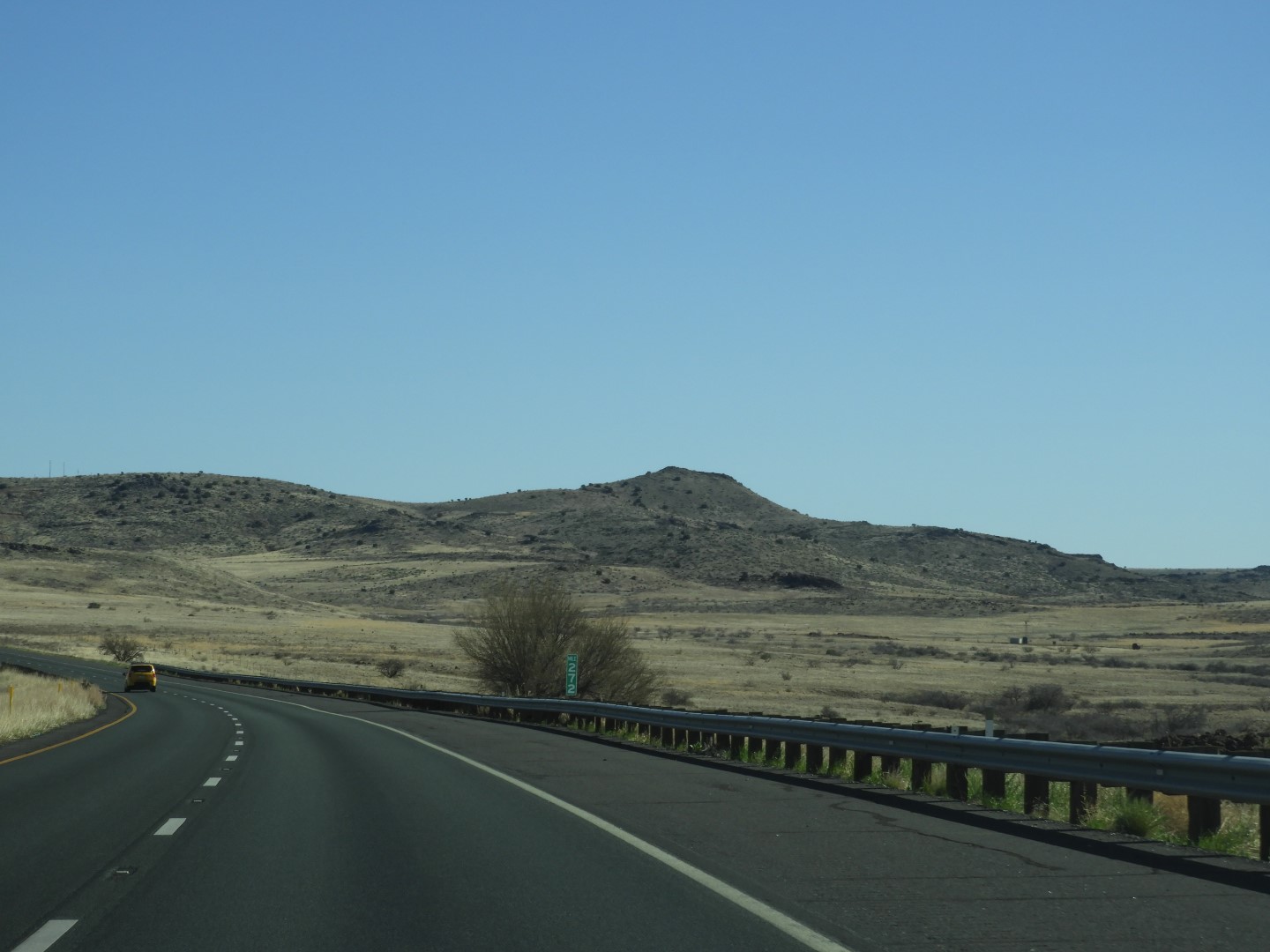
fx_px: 3119
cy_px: 476
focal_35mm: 85
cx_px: 635
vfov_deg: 17.4
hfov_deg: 23.0
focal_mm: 15.2
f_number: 4.5
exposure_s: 1/800
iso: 100
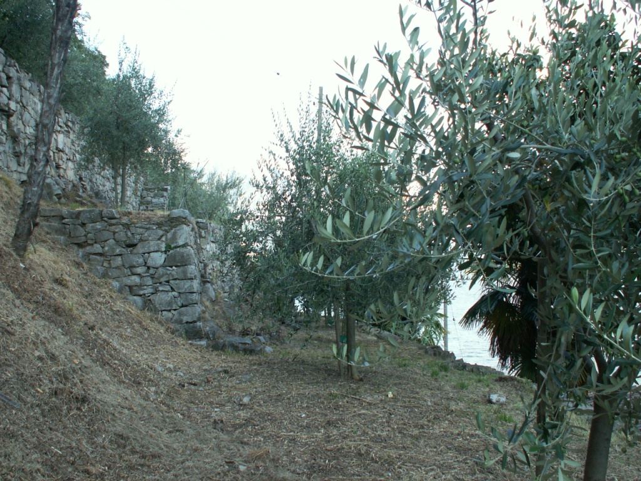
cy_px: 240
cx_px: 320
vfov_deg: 40.7
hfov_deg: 52.6
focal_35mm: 35
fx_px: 648
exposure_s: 1/60
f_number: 4
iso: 50
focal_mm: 5.86
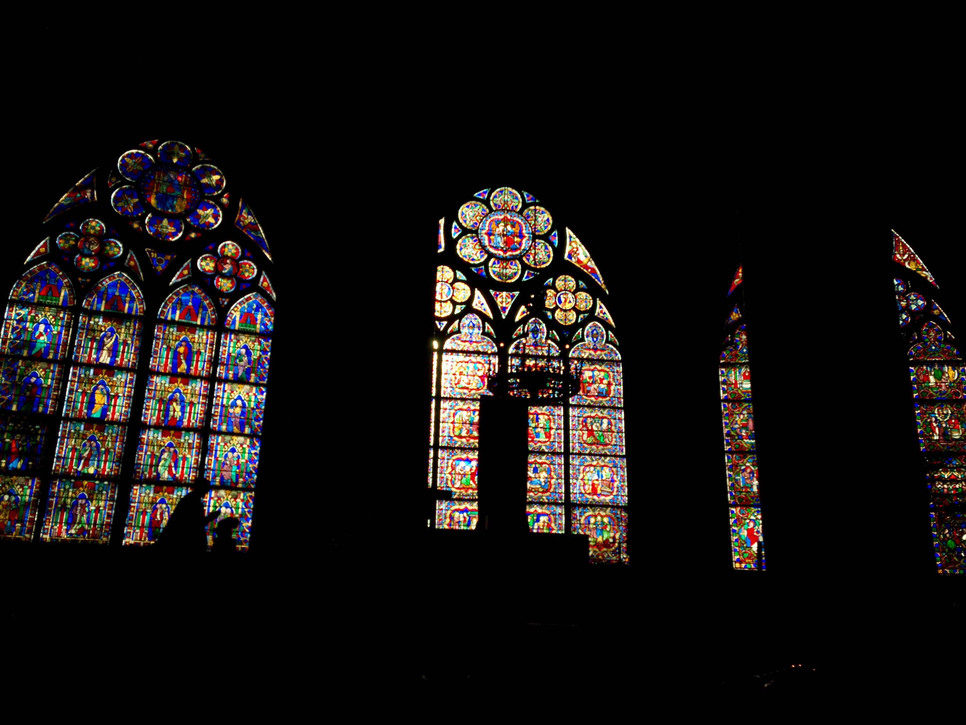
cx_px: 483
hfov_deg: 61.7
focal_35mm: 29
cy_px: 362
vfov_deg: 48.2
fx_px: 809
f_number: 2.2
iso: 25
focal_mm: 4.15
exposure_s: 1/353
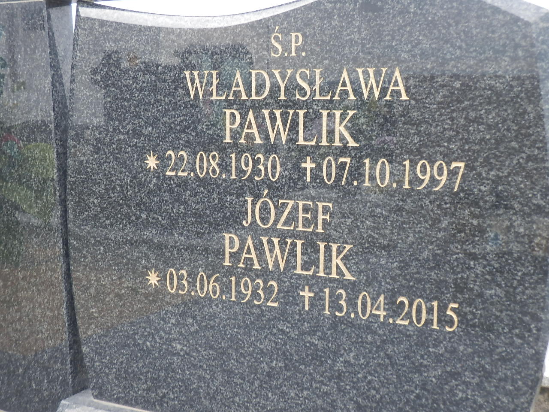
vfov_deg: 25.7
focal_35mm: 57
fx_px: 904
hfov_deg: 33.8
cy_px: 206
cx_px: 274
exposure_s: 1/40
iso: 125
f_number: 4.5
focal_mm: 10
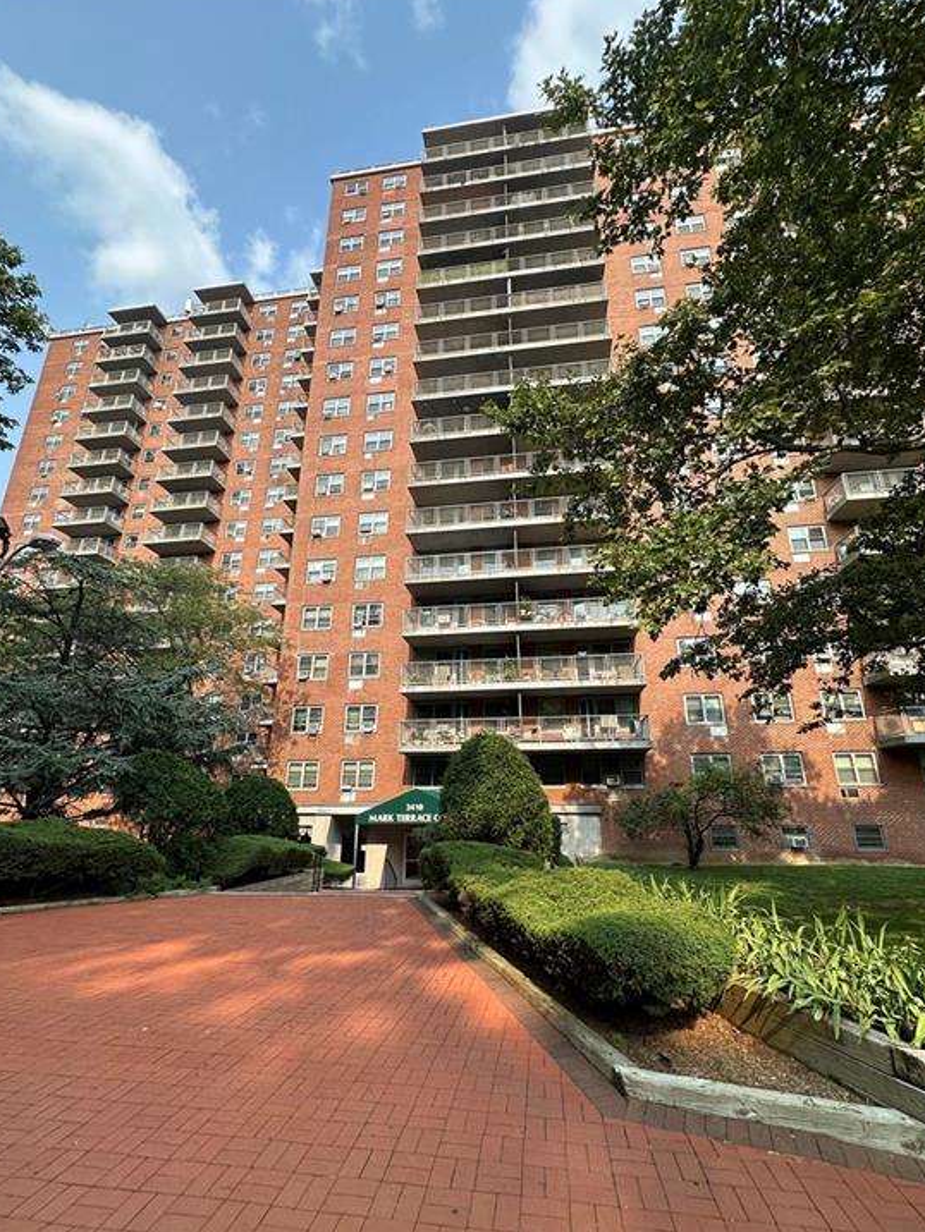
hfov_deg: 81.7
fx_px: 534
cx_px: 476
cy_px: 644
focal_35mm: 15
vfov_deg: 98.1
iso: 40
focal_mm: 2.22
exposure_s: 1/754
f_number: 2.2
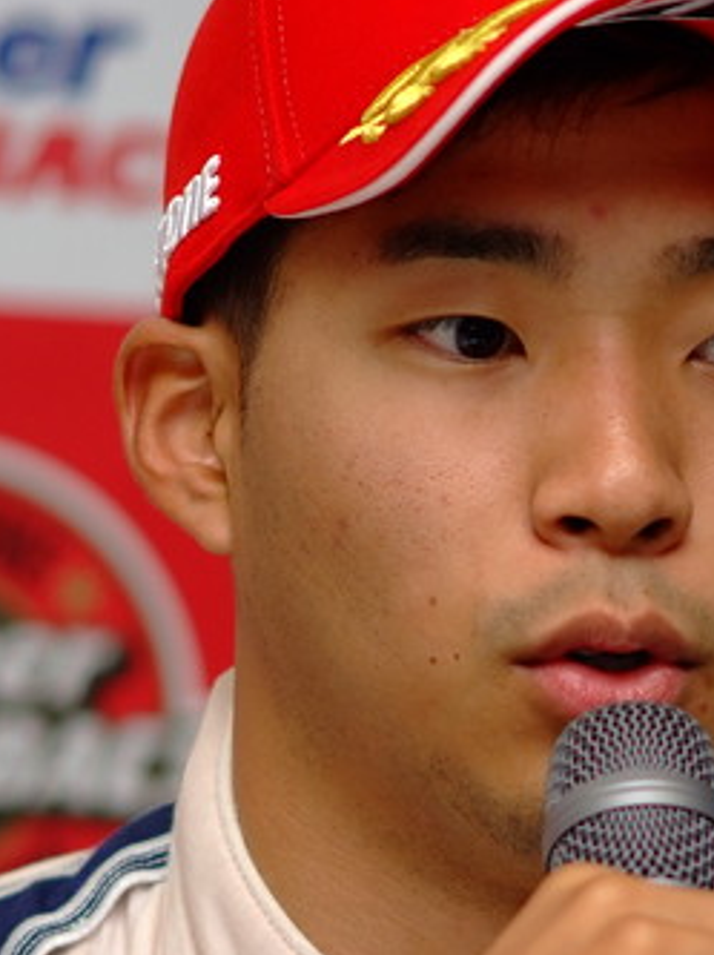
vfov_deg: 3.5
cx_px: 631
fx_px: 15486
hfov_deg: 2.6
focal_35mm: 562
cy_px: 597
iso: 400
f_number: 2.8
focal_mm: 180
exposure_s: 1/250
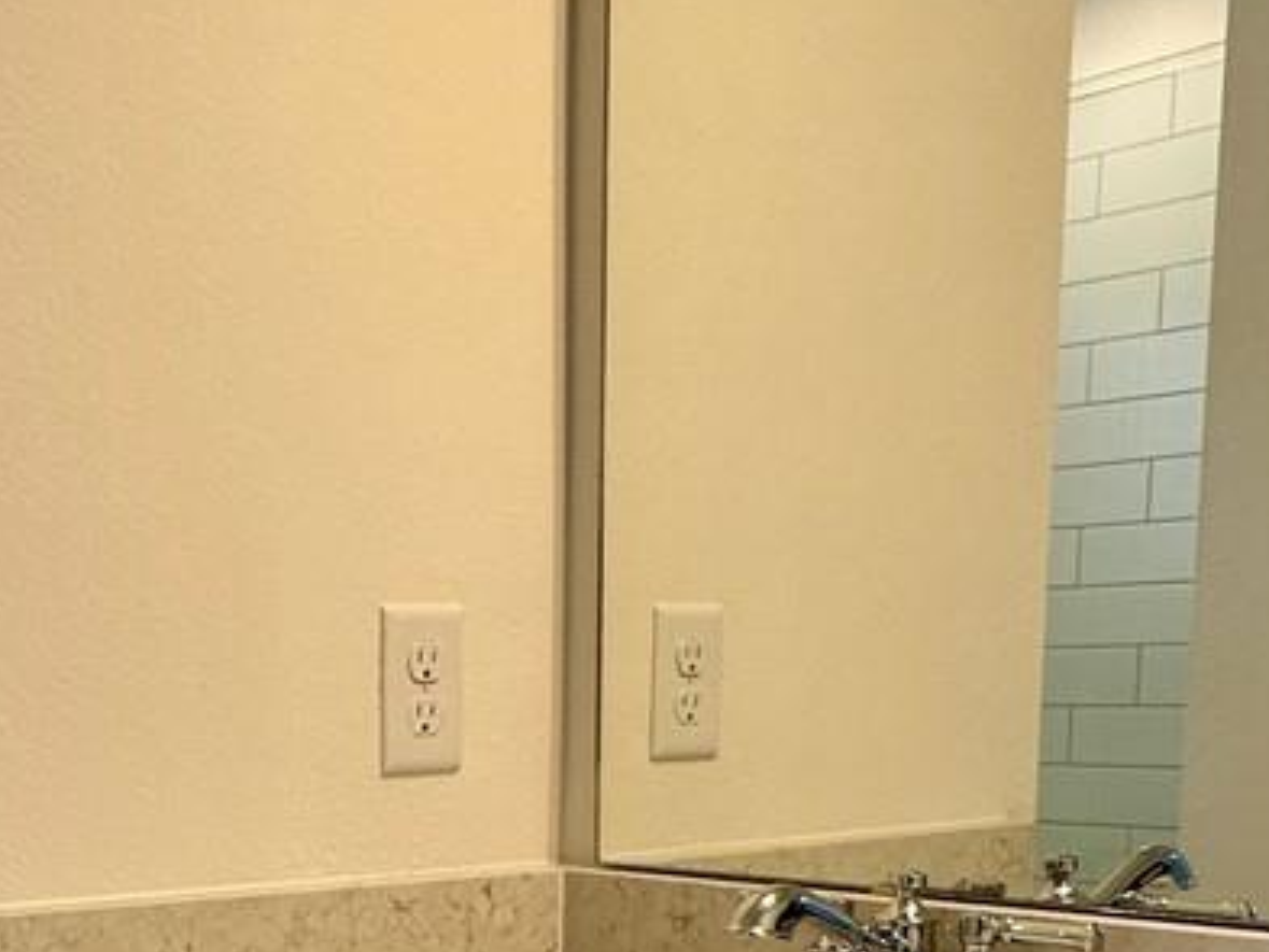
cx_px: 129
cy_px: 968
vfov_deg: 24.4
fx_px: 2090
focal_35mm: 57
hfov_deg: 32.1
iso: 64
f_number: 2.2
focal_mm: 2.22
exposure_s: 1/120
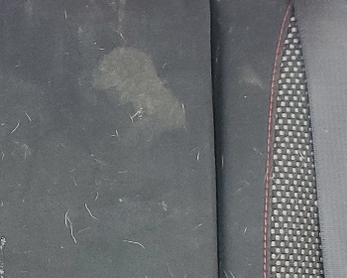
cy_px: 340
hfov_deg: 16.3
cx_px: 10
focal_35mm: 116
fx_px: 1191
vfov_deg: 12.9
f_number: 1.5
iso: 97
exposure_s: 1/60.2
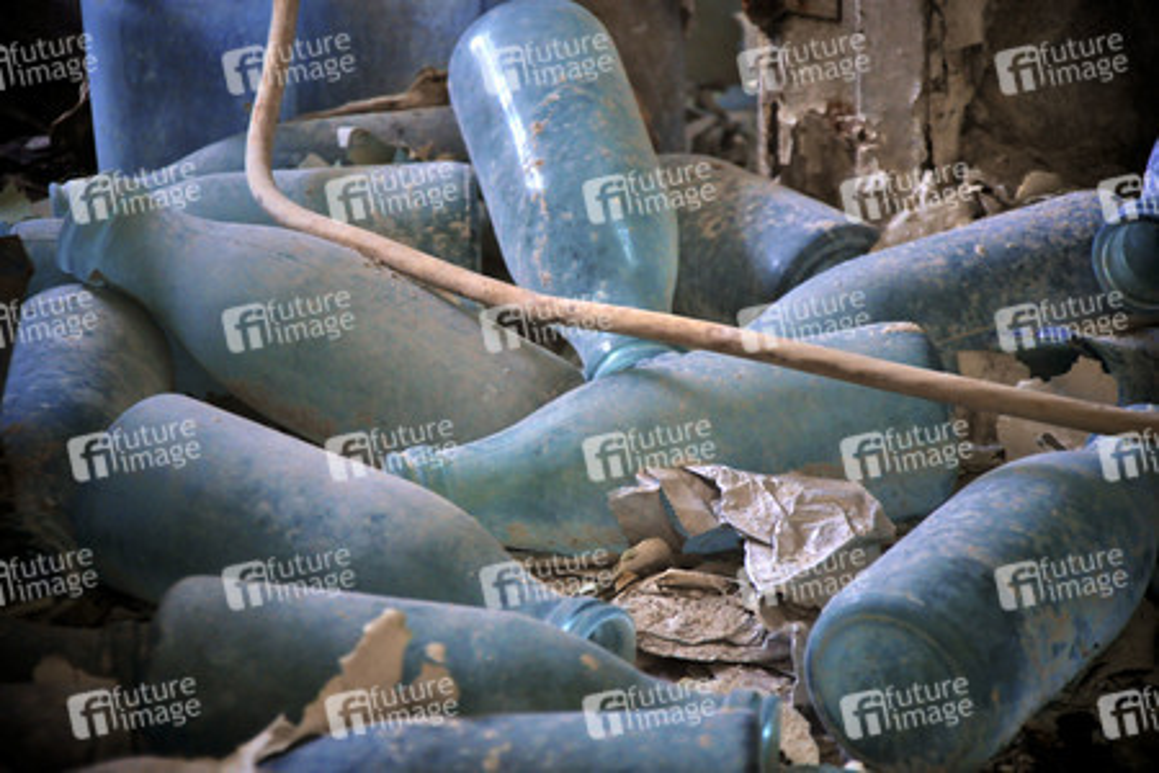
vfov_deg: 8.7
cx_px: 580
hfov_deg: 13.0
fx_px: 5070
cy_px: 386
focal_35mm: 158
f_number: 5.6
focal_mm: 105
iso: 2200
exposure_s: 1/30
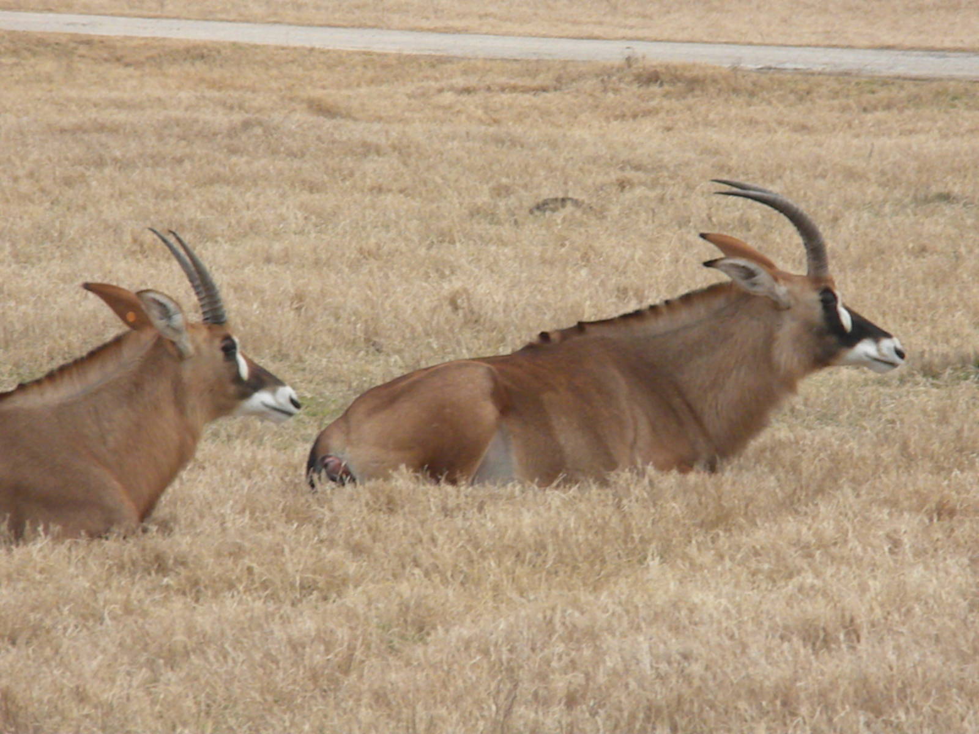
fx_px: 7353
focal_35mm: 260
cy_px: 367
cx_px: 490
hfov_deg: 7.6
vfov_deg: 5.7
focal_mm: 46.2
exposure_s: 1/159
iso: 640
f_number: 14
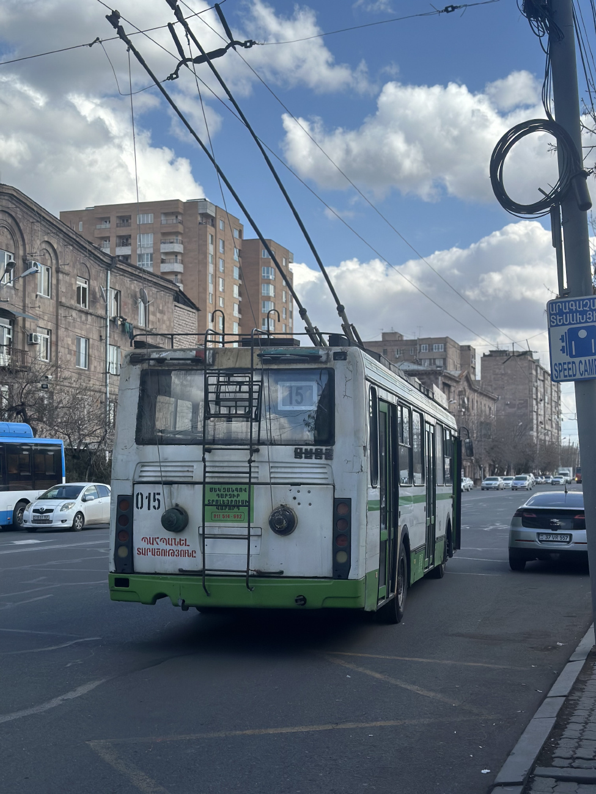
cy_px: 397
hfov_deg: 30.3
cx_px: 298
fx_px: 1102
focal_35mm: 48
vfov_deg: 39.7
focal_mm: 6.86
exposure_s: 1/4367
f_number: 1.78
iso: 80
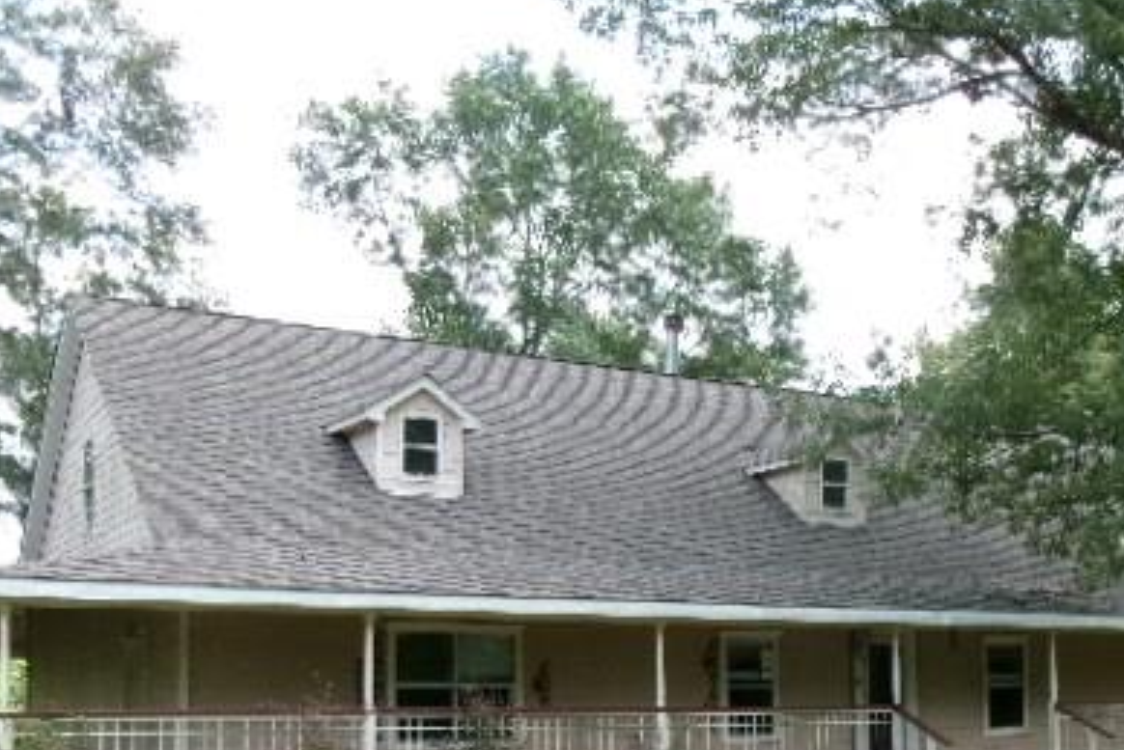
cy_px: 657
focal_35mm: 48
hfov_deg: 40.5
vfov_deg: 27.2
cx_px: 759
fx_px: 1499
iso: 100
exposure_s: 1/200
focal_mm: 5.1
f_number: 3.9
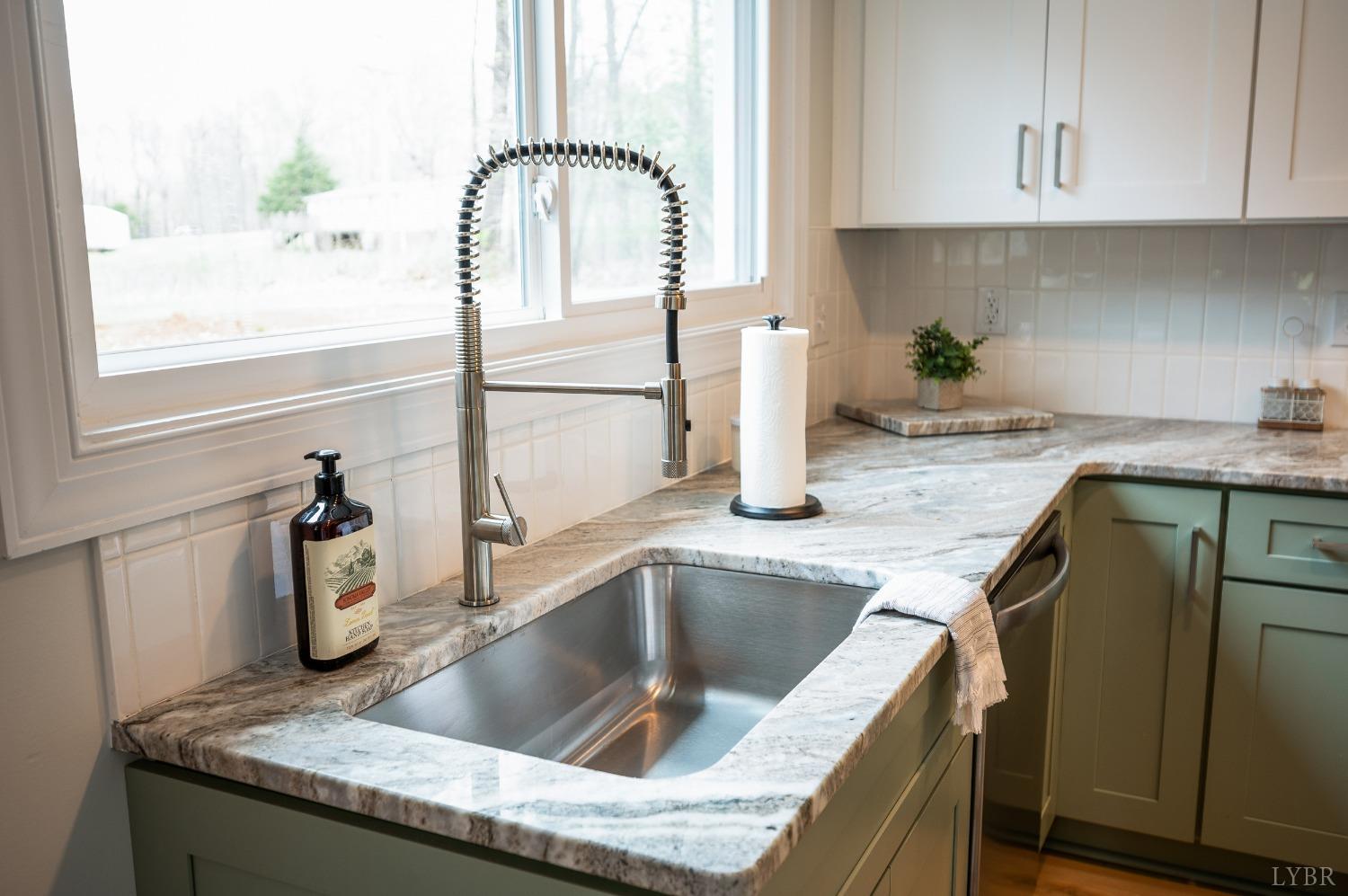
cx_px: 674
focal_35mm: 30
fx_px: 1122
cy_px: 448
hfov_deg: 62.0
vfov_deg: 43.5
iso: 100
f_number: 4
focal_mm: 30
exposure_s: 1/20
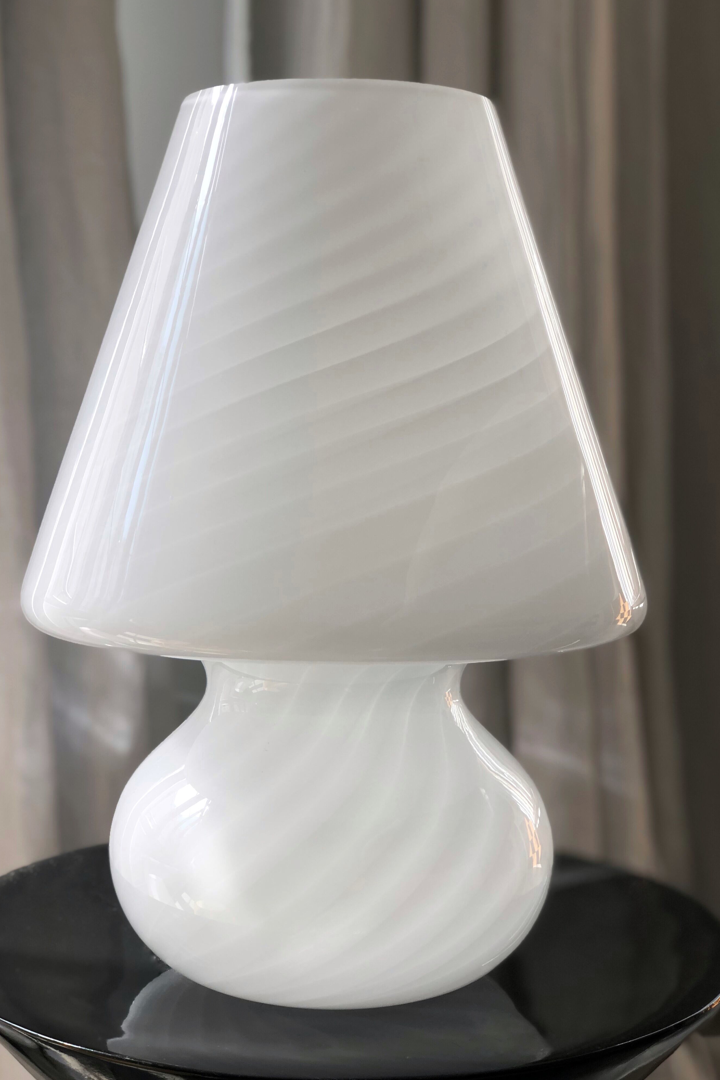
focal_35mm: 60
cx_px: 324
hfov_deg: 22.6
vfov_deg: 33.4
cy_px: 544
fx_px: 1800
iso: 25
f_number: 2.8
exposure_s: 1/120
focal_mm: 6.6
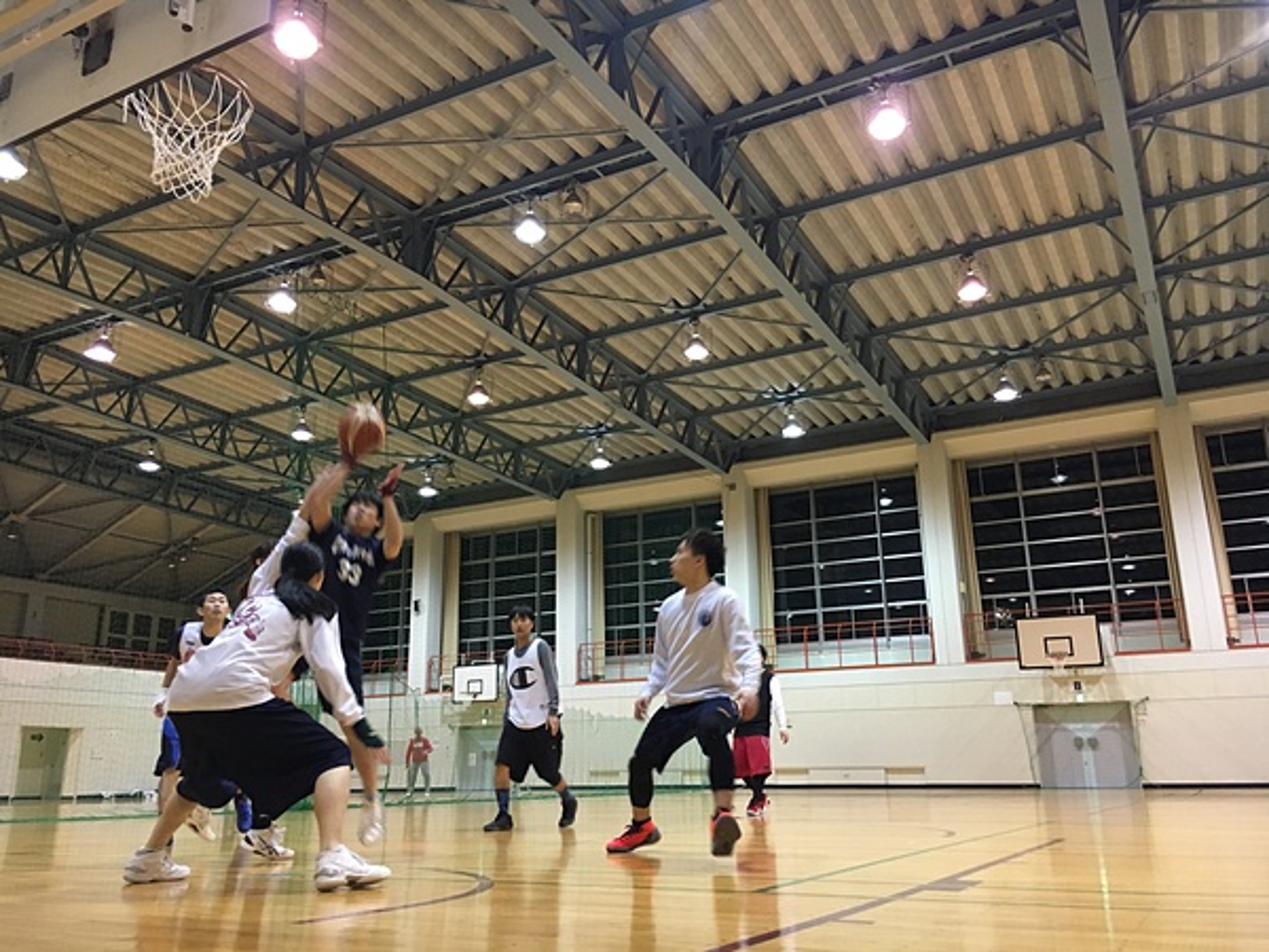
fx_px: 1063
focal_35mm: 29
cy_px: 476
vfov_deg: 48.2
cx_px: 634
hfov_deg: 61.7
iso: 160
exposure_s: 1/30
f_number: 2.2
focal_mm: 4.15
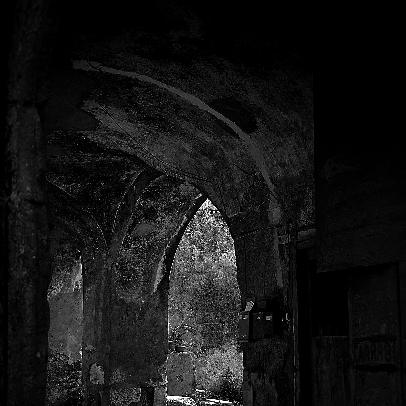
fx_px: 770
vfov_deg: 29.2
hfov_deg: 29.6
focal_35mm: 58
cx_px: 202
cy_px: 294
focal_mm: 45
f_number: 6.3
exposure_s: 1/80
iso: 400
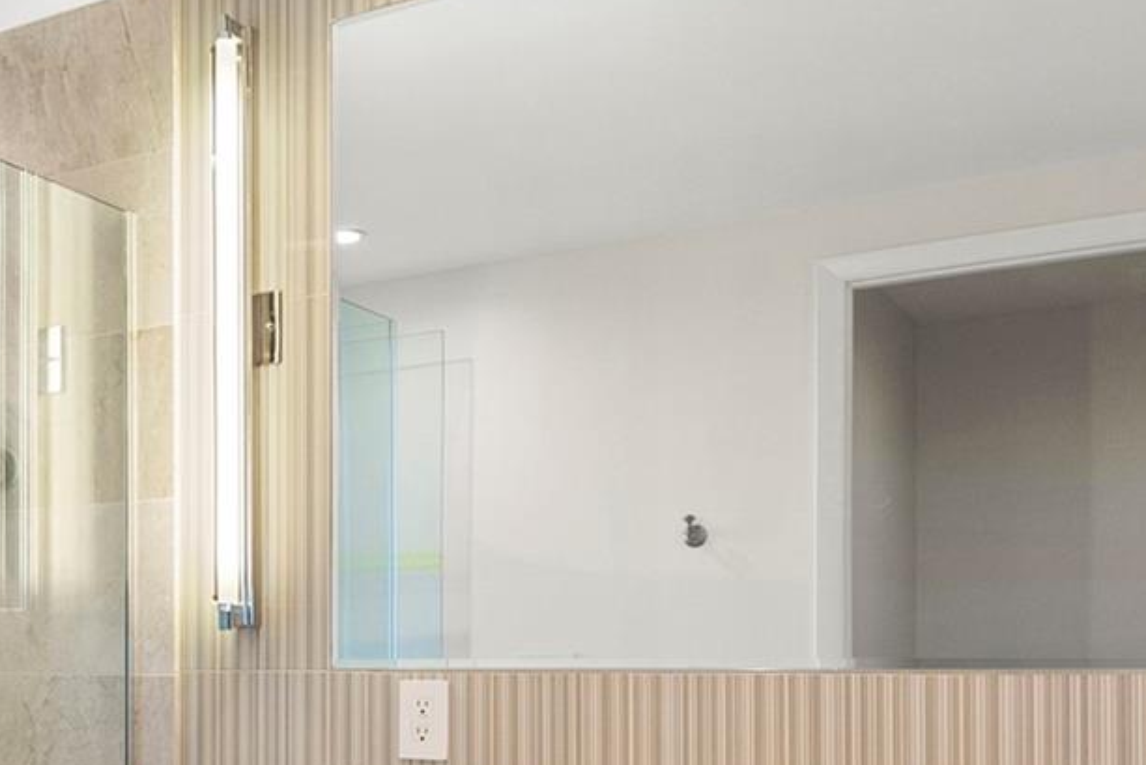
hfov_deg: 37.9
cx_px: 30
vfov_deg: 27.7
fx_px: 1496
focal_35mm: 47
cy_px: 680
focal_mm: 12
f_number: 8
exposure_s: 1/40
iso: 400
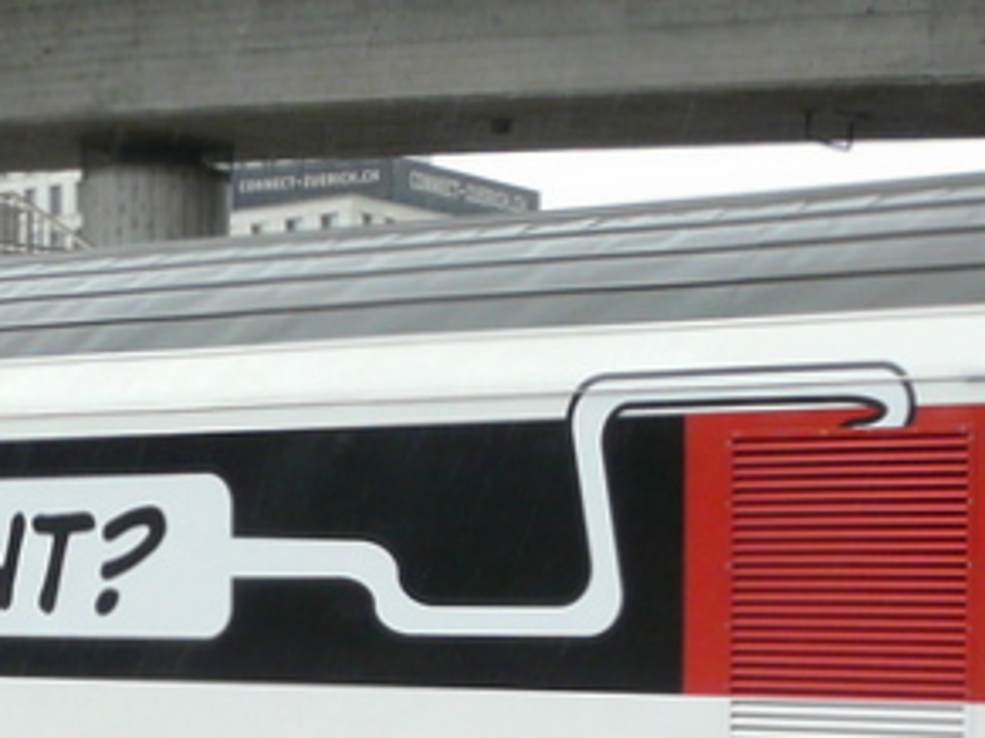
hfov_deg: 17.4
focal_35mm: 110
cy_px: 674
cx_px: -71
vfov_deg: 13.3
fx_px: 3129
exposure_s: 1/160
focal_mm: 5.2
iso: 125
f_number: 3.2
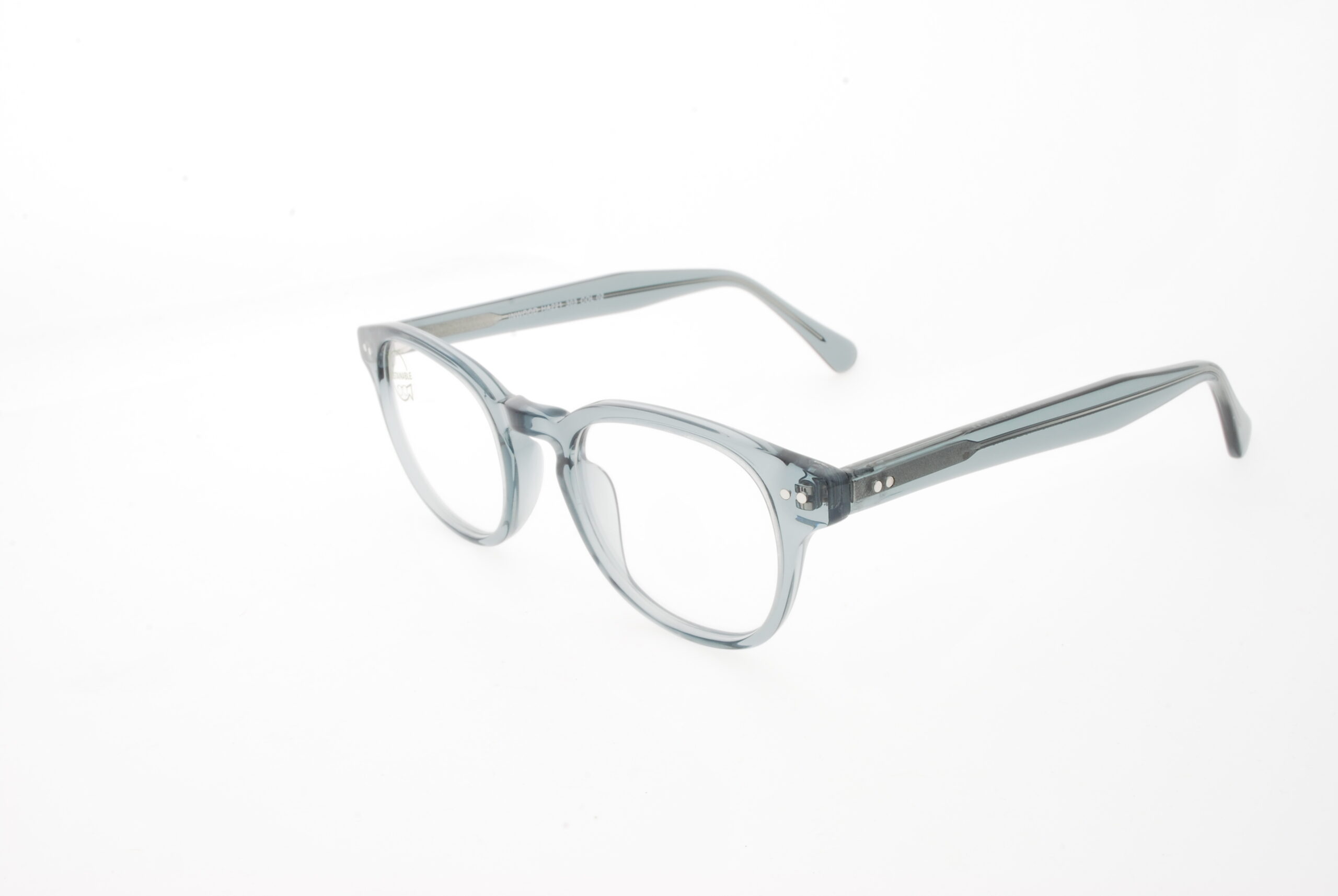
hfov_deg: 46.3
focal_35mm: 42
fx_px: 1563
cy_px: 448
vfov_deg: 32.0
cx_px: 669
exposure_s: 1/13
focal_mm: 28
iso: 100
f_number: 20
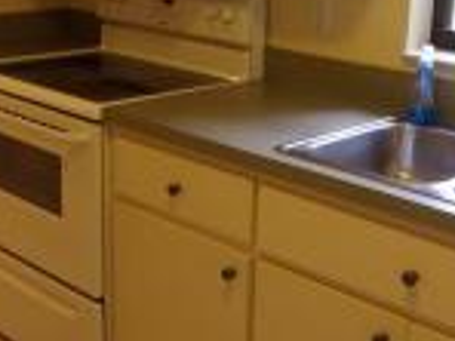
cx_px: 292
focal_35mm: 65
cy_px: 117
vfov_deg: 22.5
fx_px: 854
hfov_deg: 29.7
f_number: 3.3
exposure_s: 1/34
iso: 172
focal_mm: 4.3
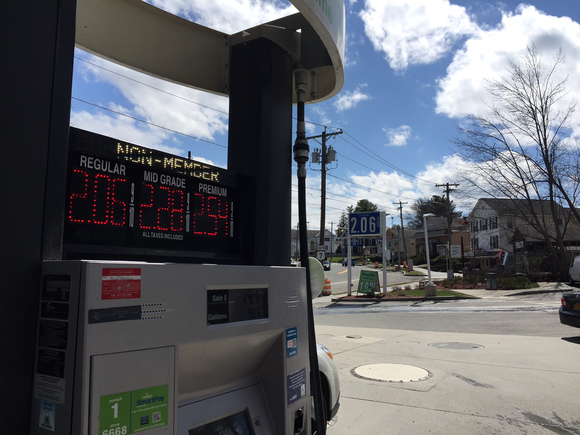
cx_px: 290
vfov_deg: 48.2
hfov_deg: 61.7
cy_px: 218
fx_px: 486
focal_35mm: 29
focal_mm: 4.15
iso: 32
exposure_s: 1/3968
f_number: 2.2
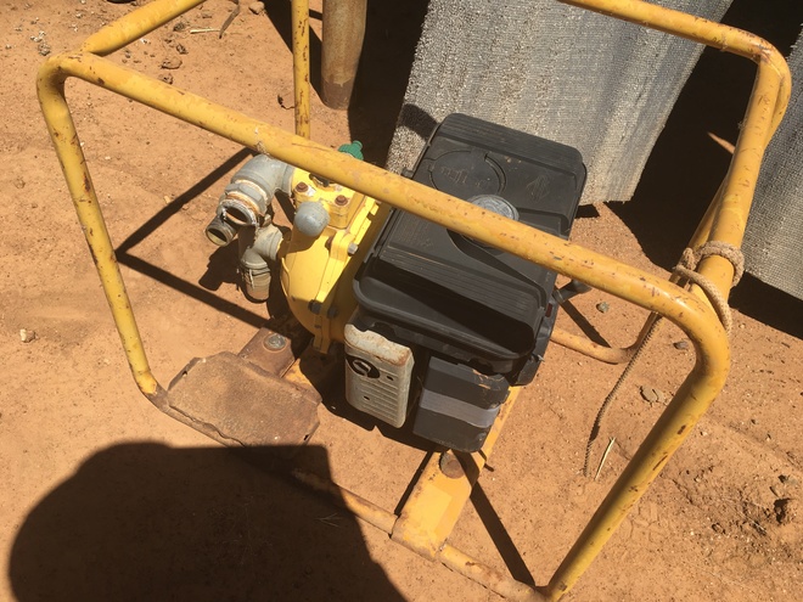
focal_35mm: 29
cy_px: 301
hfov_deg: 61.7
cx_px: 402
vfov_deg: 48.2
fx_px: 673
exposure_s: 1/1603
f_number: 2.2
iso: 25
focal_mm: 4.15
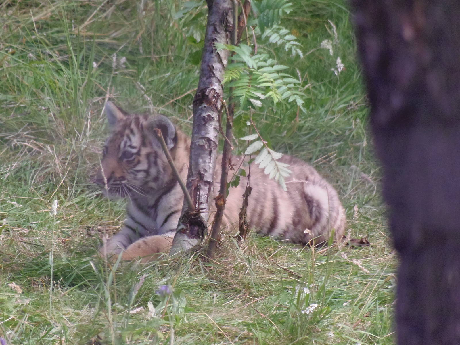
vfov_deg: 1.7
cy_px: 172
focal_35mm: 864
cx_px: 230
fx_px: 11481
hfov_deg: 2.3
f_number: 5.7
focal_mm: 154.8
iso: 400
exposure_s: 1/250
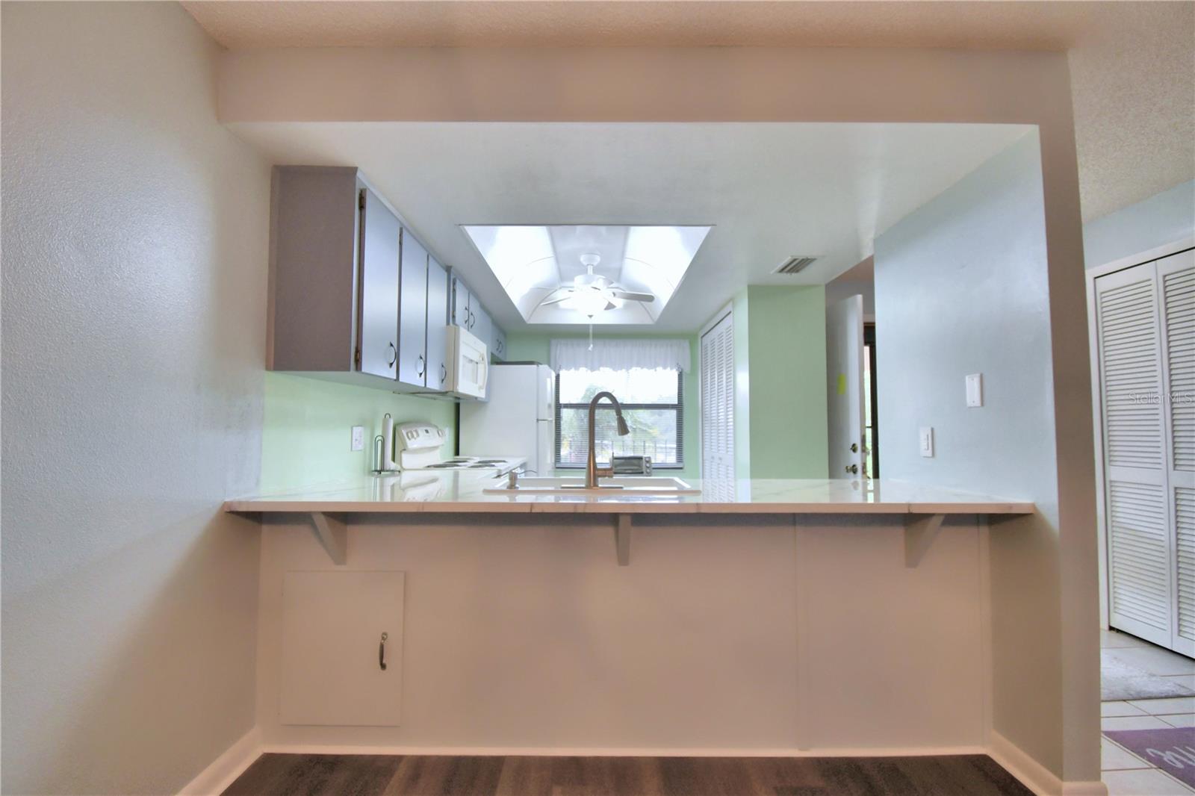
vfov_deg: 77.3
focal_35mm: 15
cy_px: 398
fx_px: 498
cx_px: 598
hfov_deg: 100.4
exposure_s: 1/100
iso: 400
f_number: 4.5
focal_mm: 10
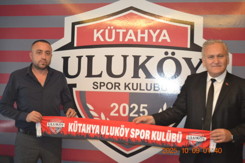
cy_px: 82
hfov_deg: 49.6
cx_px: 122
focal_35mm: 39
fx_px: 265
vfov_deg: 34.2
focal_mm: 26
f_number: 4.2
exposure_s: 1/60
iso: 2200
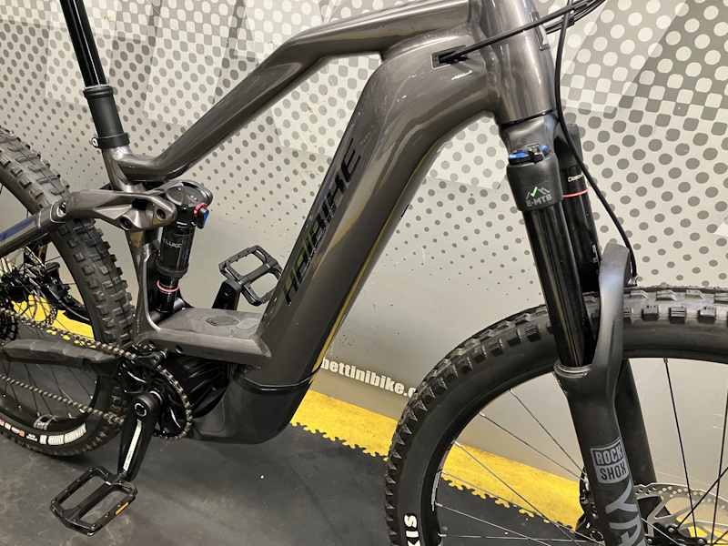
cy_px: 273
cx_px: 364
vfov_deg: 49.7
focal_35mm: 28
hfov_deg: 63.4
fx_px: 589
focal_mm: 3.99
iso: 250
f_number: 1.8
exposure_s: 1/50
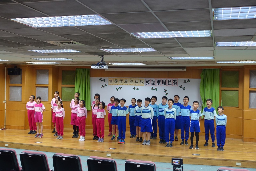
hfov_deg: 45.4
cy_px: 86
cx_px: 128
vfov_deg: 31.2
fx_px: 306
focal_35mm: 43
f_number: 2.8
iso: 320
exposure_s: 1/50
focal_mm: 15.94
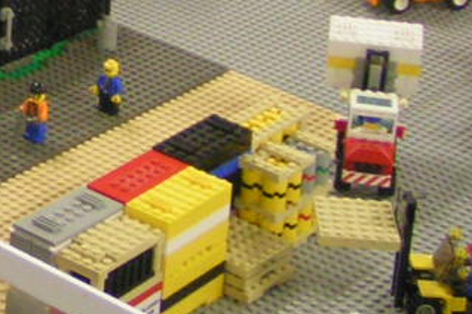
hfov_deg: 12.3
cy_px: -213
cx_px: -239
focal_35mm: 159
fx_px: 2085
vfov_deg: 8.4
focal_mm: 5.8
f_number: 2.8
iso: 200
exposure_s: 1/15
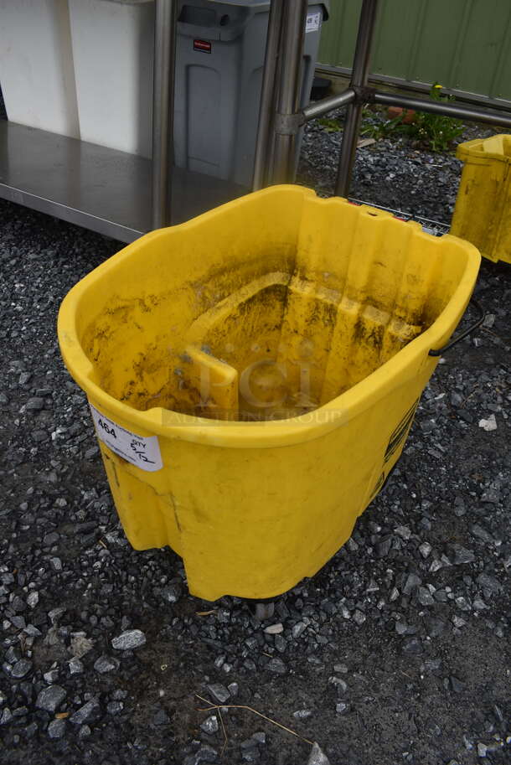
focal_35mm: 27
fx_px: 574
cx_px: 256
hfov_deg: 48.0
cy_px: 382
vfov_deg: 67.3
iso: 200
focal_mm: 18
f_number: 8
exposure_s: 1/500
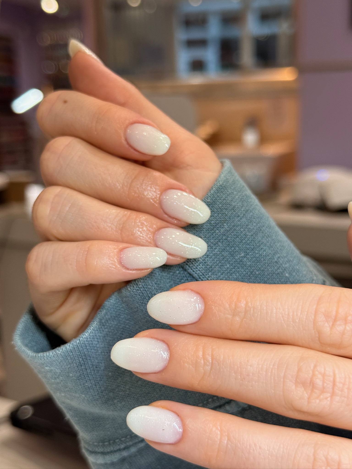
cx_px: 176
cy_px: 234
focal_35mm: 48
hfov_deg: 30.3
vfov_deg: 39.7
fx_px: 651
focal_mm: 6.76
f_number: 1.78
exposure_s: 1/100
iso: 64
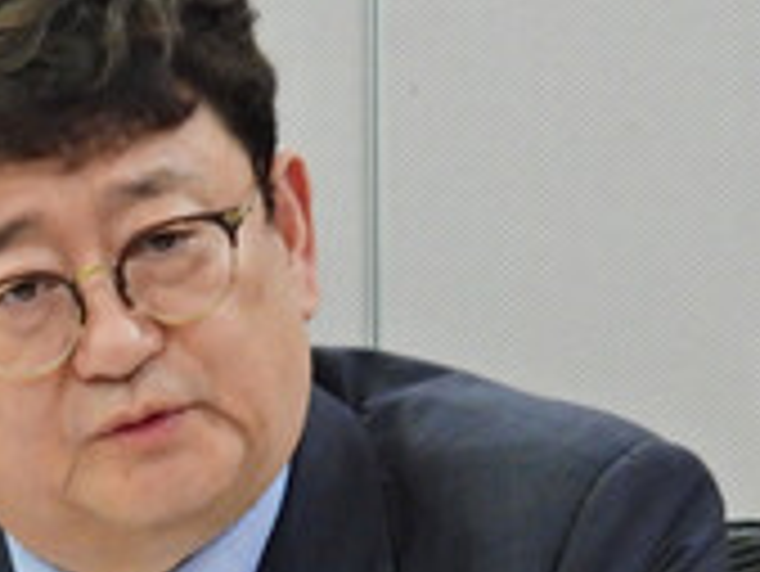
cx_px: 40
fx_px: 13226
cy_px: 685
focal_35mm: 602
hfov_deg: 3.3
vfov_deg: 2.5
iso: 400
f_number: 5
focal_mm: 30.3
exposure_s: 1/50
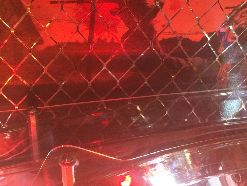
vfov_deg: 24.0
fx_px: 435
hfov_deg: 31.3
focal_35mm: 61
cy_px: 81
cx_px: 75
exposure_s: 1/30
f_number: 2.2
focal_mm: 4.15
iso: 250
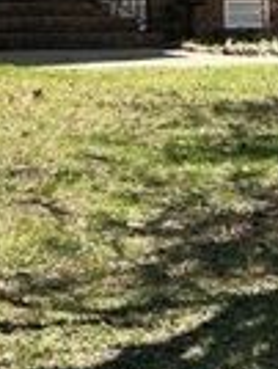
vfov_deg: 14.3
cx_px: -3
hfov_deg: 11.4
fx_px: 1377
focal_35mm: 129
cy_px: -169
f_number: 1.5
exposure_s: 1/1621
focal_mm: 5.7
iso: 50
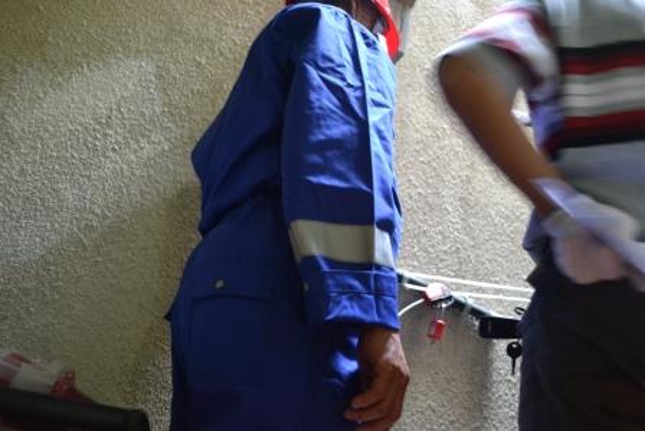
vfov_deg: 40.0
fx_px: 591
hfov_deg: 57.2
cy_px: 216
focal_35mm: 33
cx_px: 322
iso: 1100
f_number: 3.8
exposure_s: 1/15
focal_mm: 22
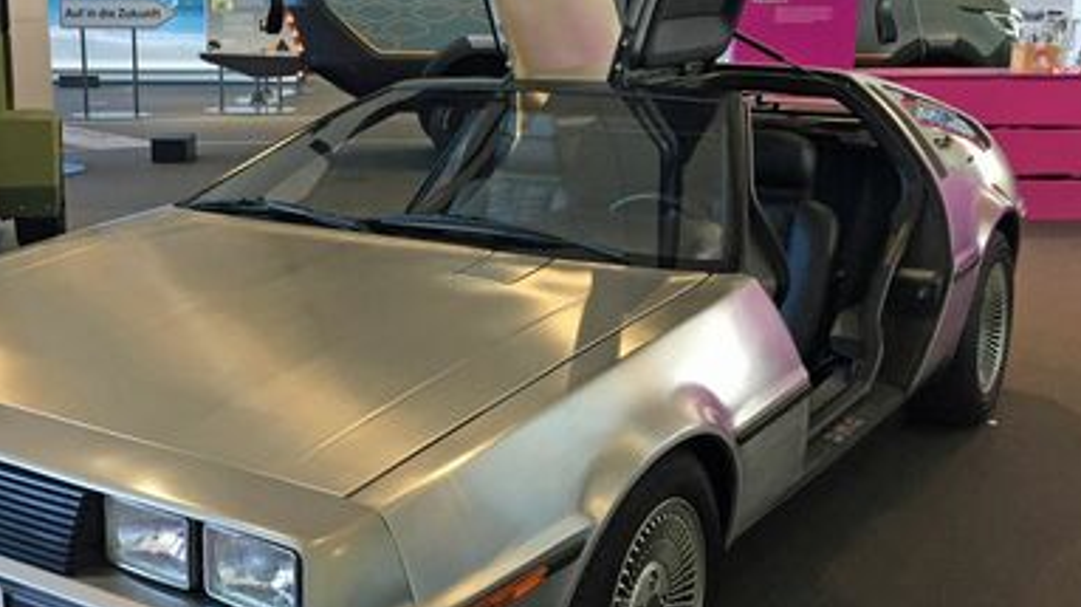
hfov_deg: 45.9
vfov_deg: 27.1
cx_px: 388
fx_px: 1261
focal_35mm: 44
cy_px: 291
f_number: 2.2
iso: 50
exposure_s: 1/33
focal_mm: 4.15
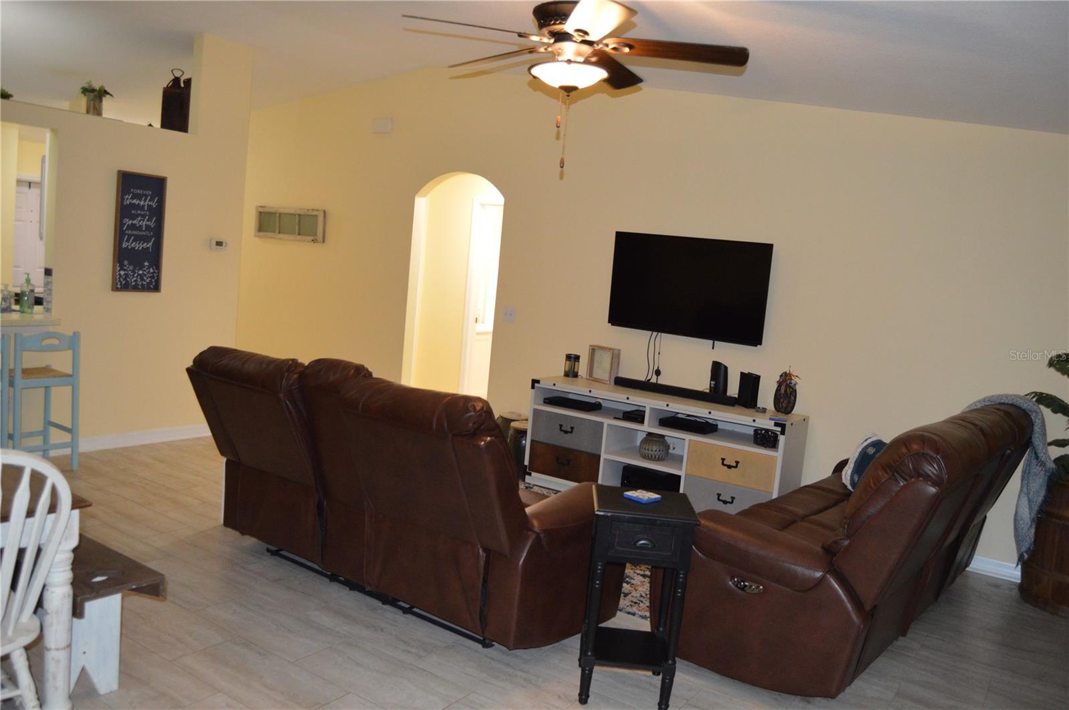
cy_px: 355
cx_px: 534
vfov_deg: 47.8
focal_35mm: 27
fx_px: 801
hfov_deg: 67.4
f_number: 3.5
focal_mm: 18
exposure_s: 1/60
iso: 1600
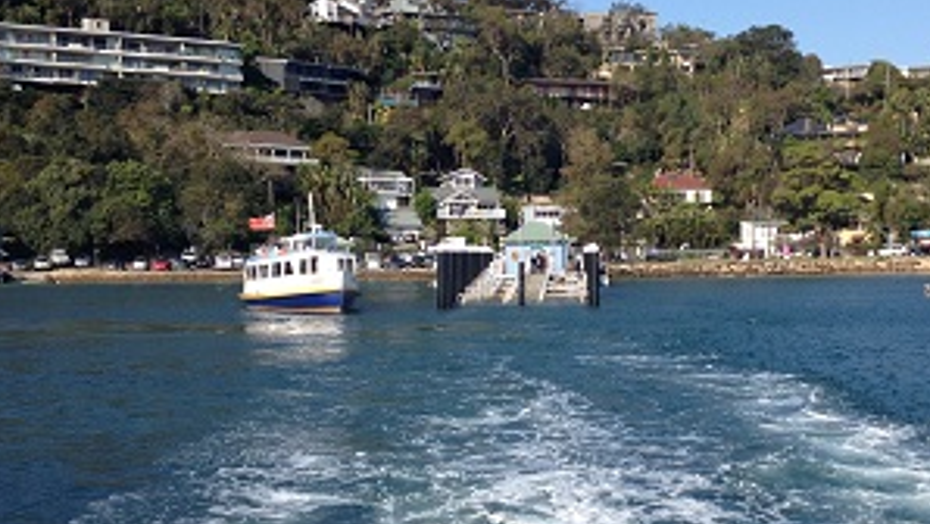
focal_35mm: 64
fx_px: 1579
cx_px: 556
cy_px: 348
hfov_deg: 32.7
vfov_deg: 18.8
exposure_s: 1/1493
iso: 50
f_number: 2.4
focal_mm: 4.28
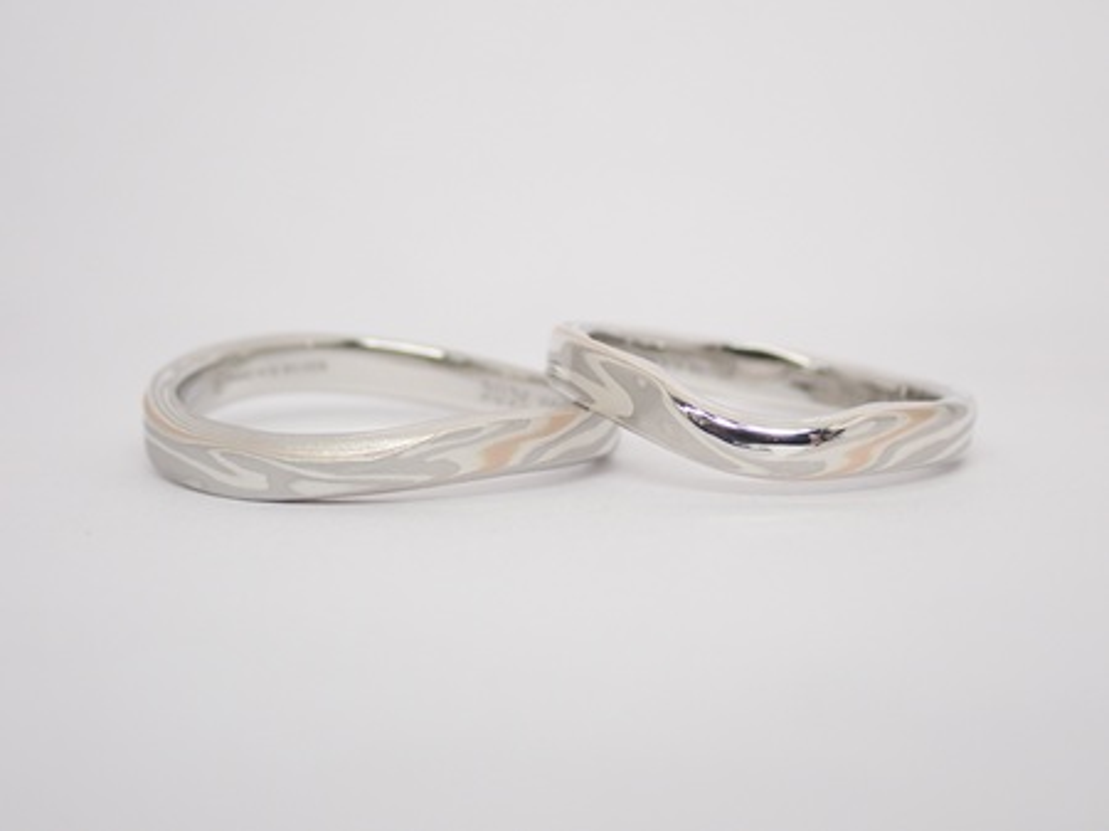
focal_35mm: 77
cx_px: 554
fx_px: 2466
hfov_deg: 25.3
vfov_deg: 19.1
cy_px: 416
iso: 200
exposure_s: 1/125
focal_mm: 13.65
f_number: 4.1
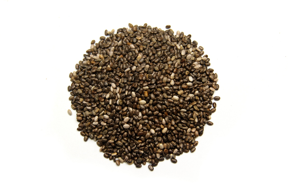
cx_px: 144
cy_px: 96
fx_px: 420
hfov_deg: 37.9
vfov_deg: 25.7
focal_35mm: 52
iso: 100
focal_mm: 35
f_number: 13
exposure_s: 1/13
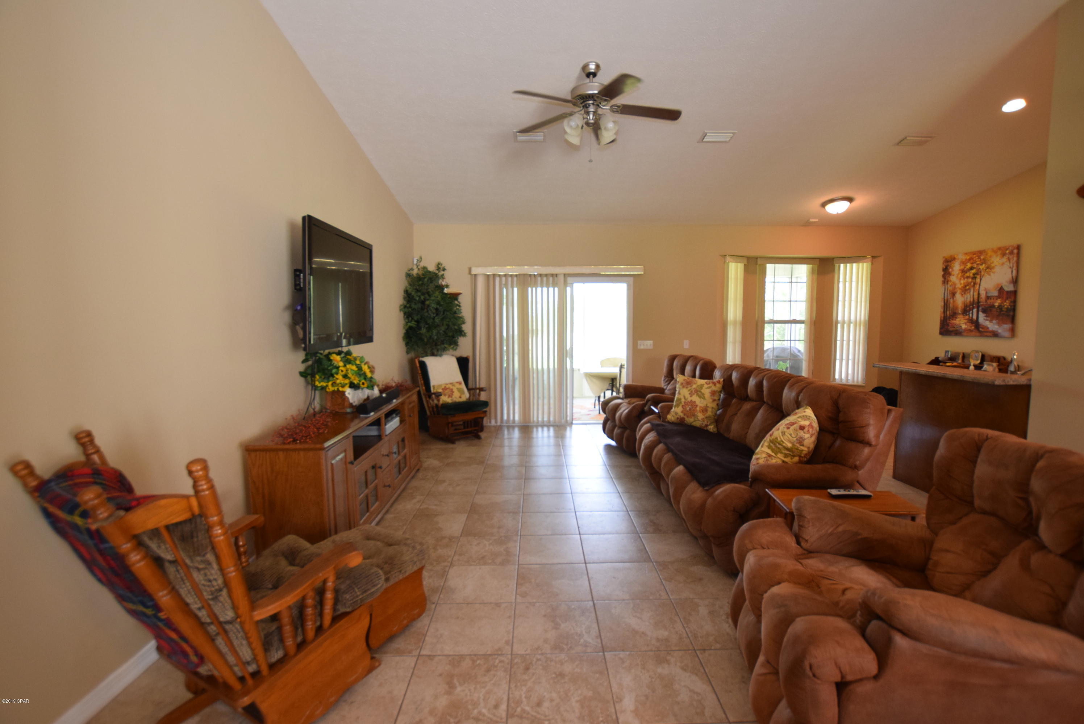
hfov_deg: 94.9
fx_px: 497
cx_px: 542
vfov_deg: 72.2
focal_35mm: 16
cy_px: 362
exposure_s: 1/80
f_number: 4.5
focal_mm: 11
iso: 800
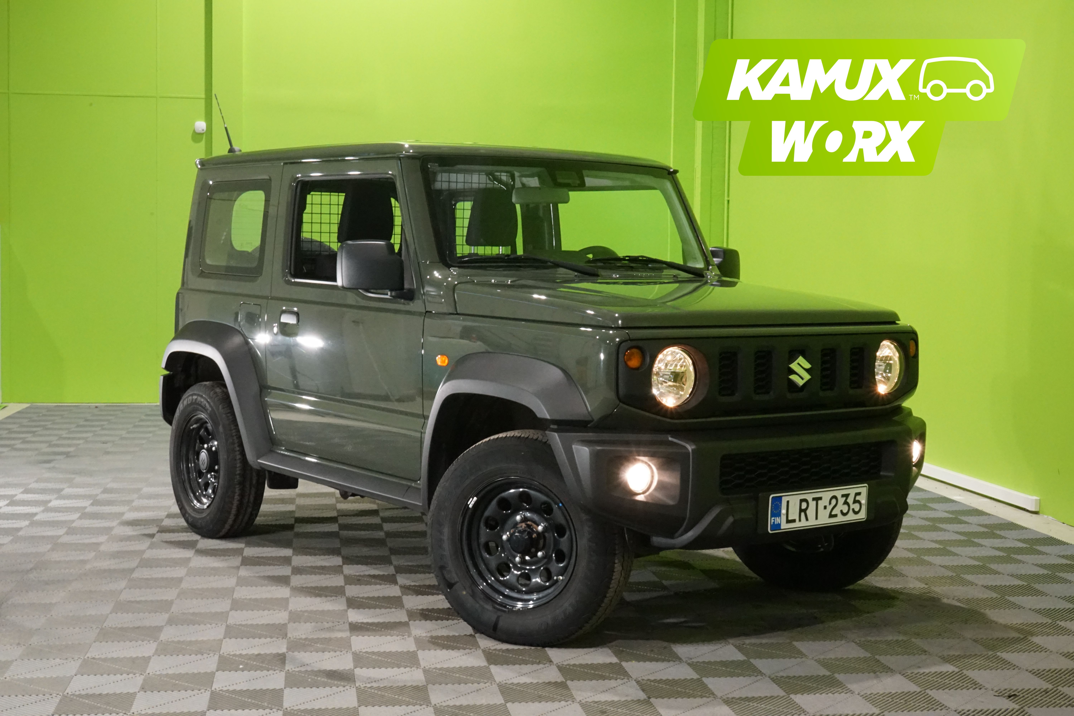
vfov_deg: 27.5
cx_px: 537
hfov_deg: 40.3
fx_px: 1462
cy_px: 358
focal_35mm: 49
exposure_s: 1/15
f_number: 25
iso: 6400
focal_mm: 49
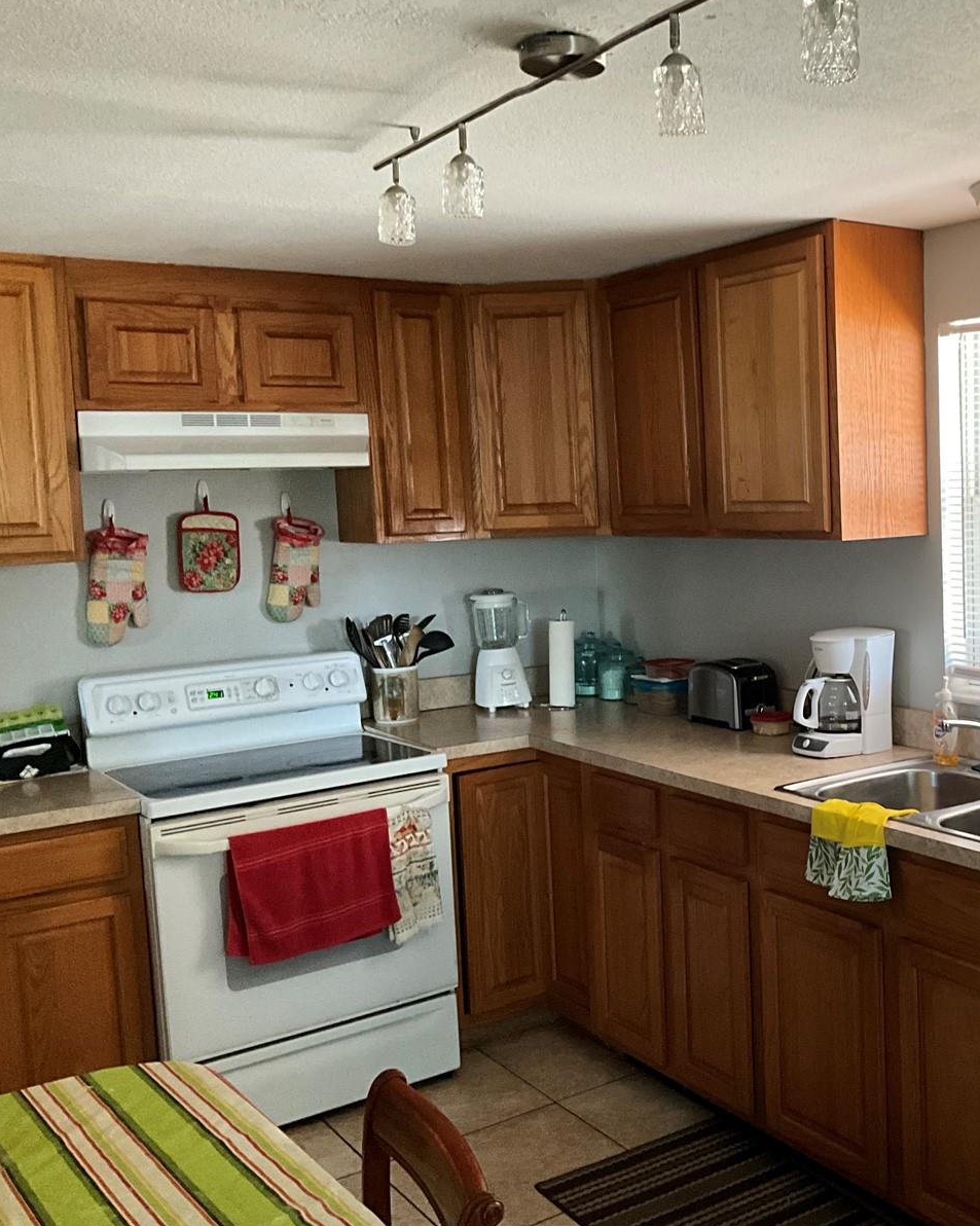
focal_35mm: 38
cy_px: 612
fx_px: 1378
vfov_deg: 47.9
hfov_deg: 37.6
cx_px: 800
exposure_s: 1/56
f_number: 1.8
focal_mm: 3
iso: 320
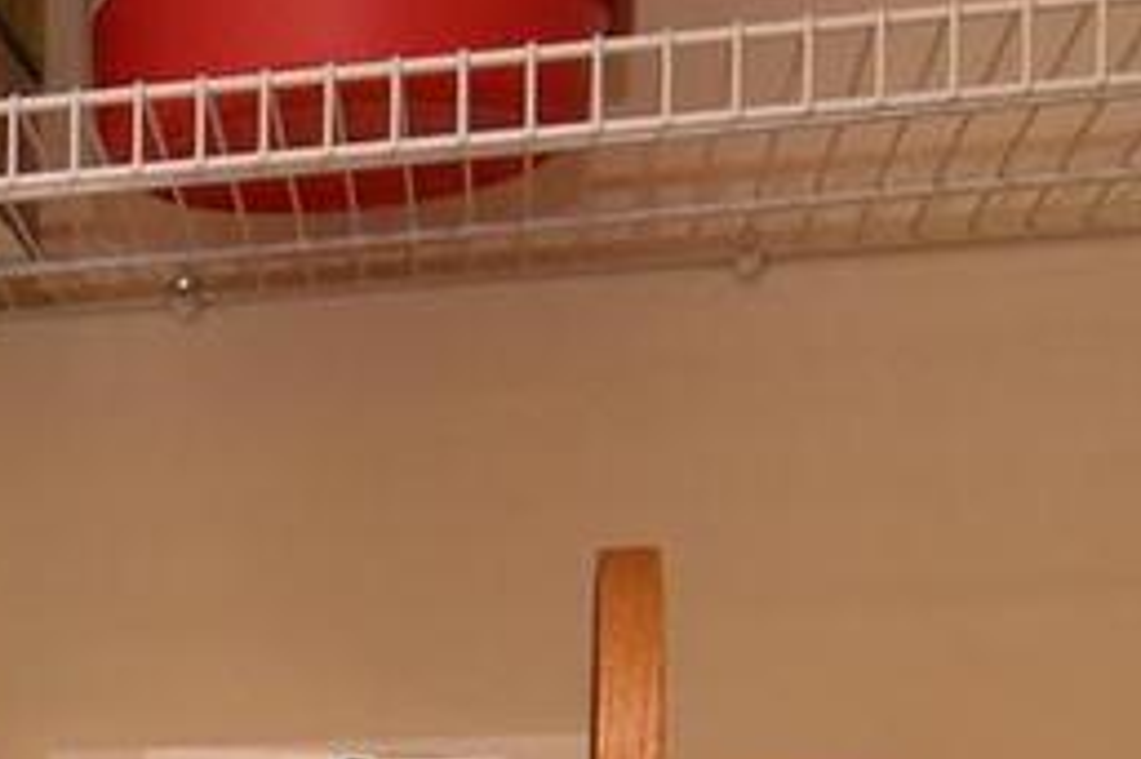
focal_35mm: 101
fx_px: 3199
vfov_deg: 12.6
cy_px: 1238
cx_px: -844
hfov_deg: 17.0
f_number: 7.1
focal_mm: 12
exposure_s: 1/40
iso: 800
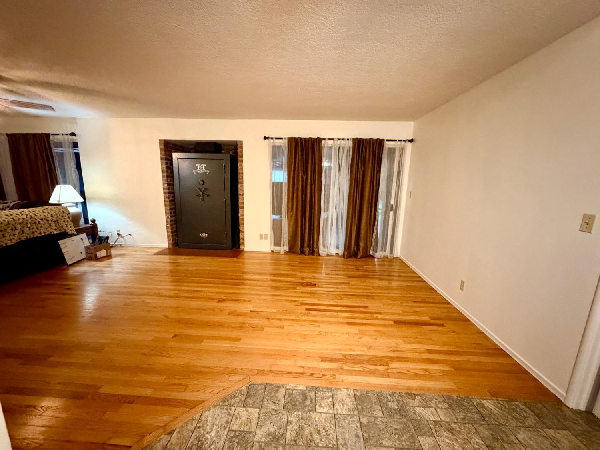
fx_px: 243
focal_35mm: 14
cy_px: 225
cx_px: 300
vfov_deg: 85.7
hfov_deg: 102.1
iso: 1250
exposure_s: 1/40
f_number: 2.2
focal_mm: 2.22
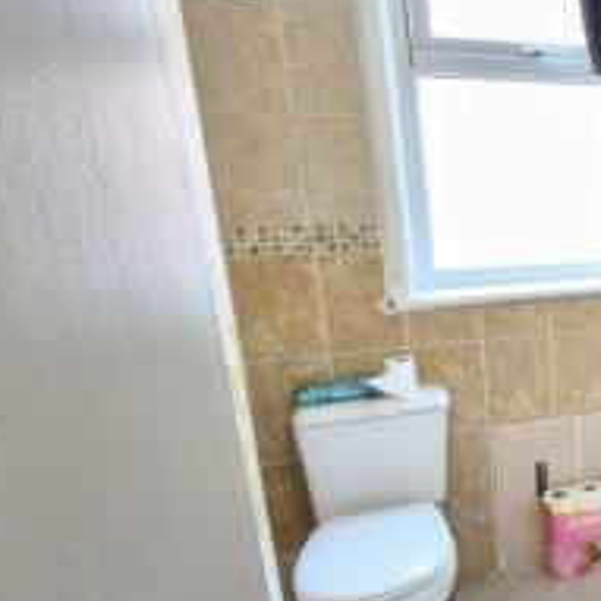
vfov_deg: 47.2
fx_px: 687
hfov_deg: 31.2
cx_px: 848
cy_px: 323
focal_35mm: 35
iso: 100
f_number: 2.2
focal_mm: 2.2
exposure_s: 1/50
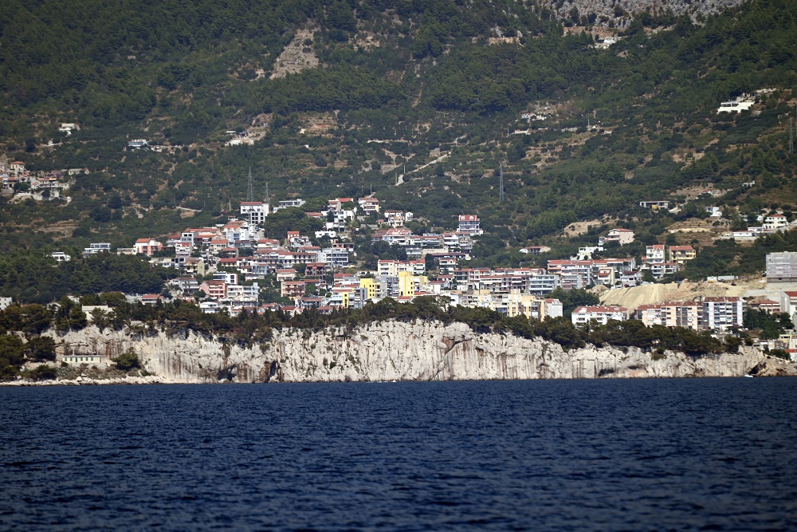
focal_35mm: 300
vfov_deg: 4.6
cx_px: 398
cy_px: 266
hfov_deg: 6.9
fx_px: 6642
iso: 100
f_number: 5.6
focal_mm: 300
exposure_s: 1/800
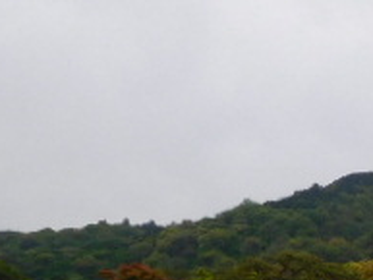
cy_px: 278
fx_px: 895
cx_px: 531
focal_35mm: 83
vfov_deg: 17.4
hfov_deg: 20.7
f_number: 3.4
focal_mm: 4.5
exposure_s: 1/800
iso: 125
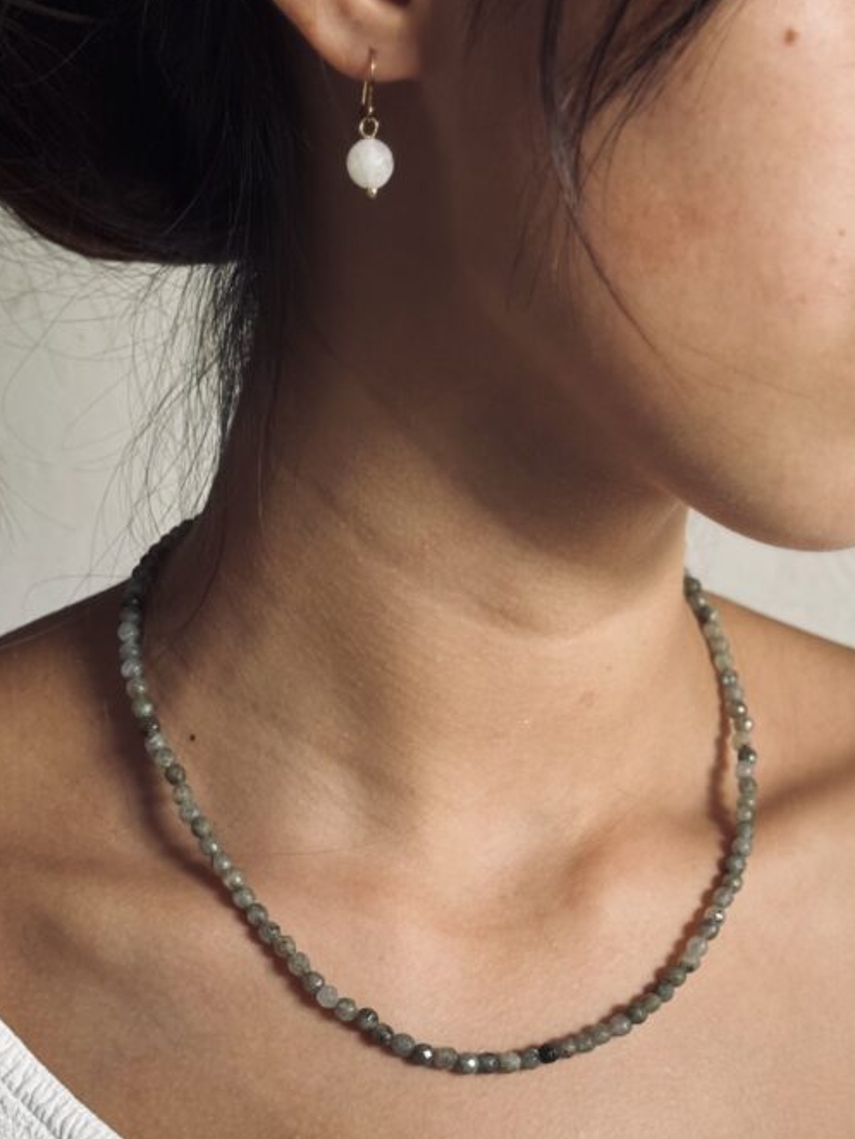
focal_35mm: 58
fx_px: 1909
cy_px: 662
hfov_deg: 25.2
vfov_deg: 33.2
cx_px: 482
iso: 100
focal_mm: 6.76
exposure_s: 1/89
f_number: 1.78
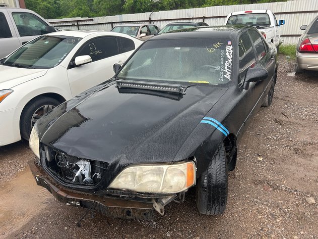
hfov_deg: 67.3
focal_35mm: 26
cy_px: 120
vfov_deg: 53.0
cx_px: 159
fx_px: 239
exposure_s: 1/320
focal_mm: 5.7
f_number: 1.5
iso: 50
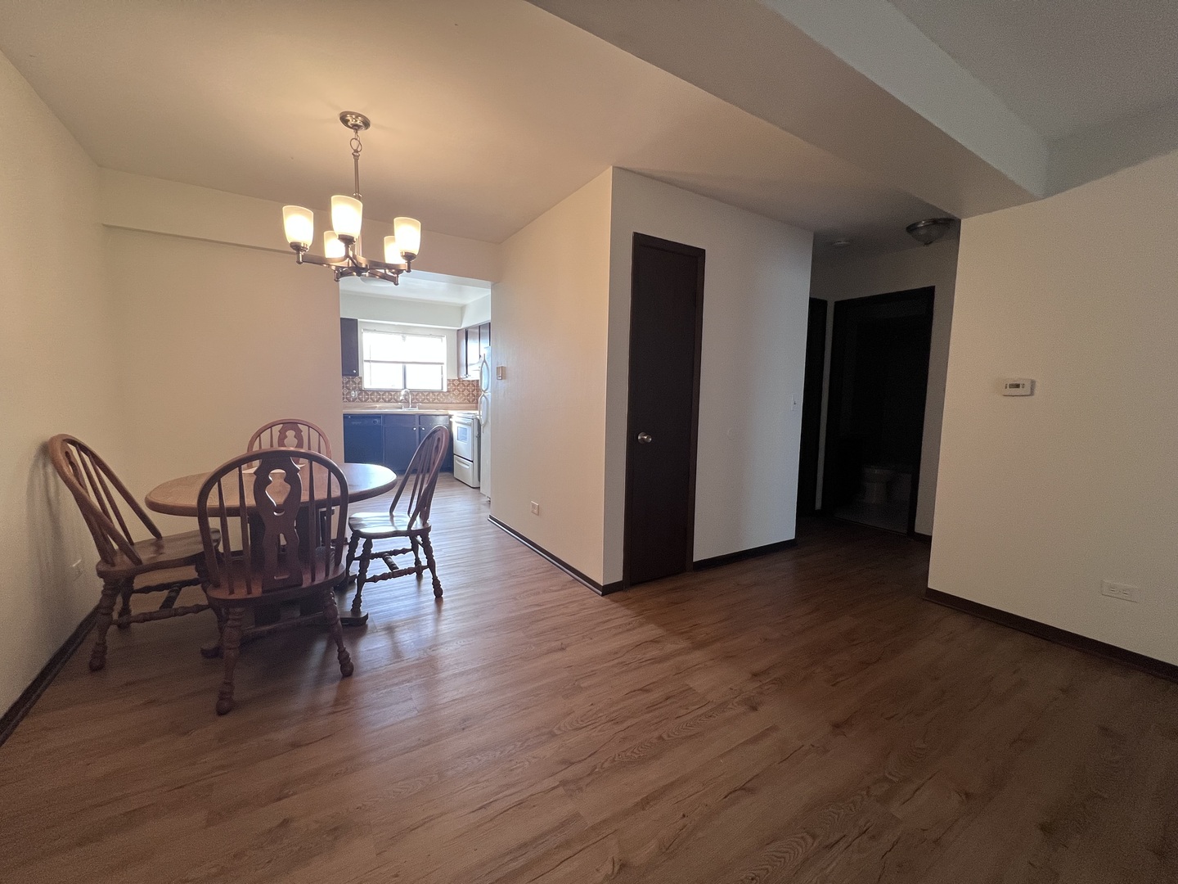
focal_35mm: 13
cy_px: 442
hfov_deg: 106.2
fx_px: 442
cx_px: 589
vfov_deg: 89.9
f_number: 1.8
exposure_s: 1/120
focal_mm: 1.57
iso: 250
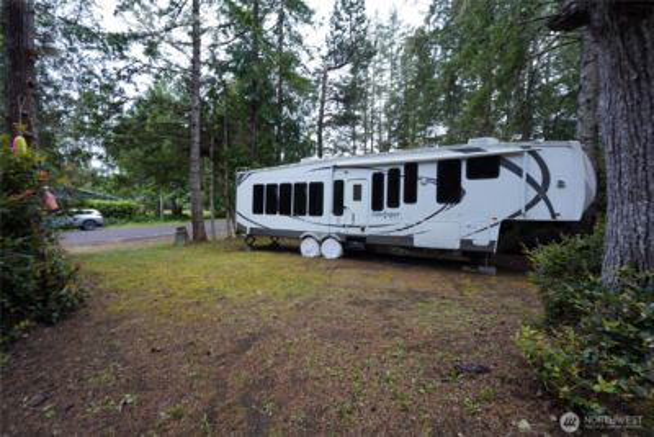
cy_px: 218
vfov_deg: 81.3
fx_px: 254
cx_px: 327
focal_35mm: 14
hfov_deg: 104.2
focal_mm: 14
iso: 100
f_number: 4
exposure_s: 1/50
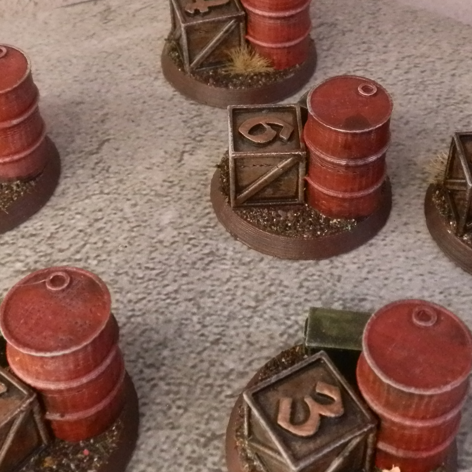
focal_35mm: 57
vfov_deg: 29.8
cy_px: 149
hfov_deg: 30.0
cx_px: 286
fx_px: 879
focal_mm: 5
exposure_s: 1/80
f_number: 3.1
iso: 400
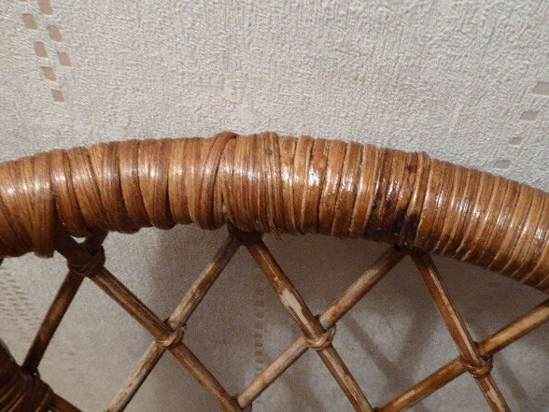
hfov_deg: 50.1
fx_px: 587
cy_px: 214
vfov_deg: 38.7
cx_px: 282
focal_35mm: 37
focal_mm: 5.8
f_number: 3.6
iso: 400
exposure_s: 1/13
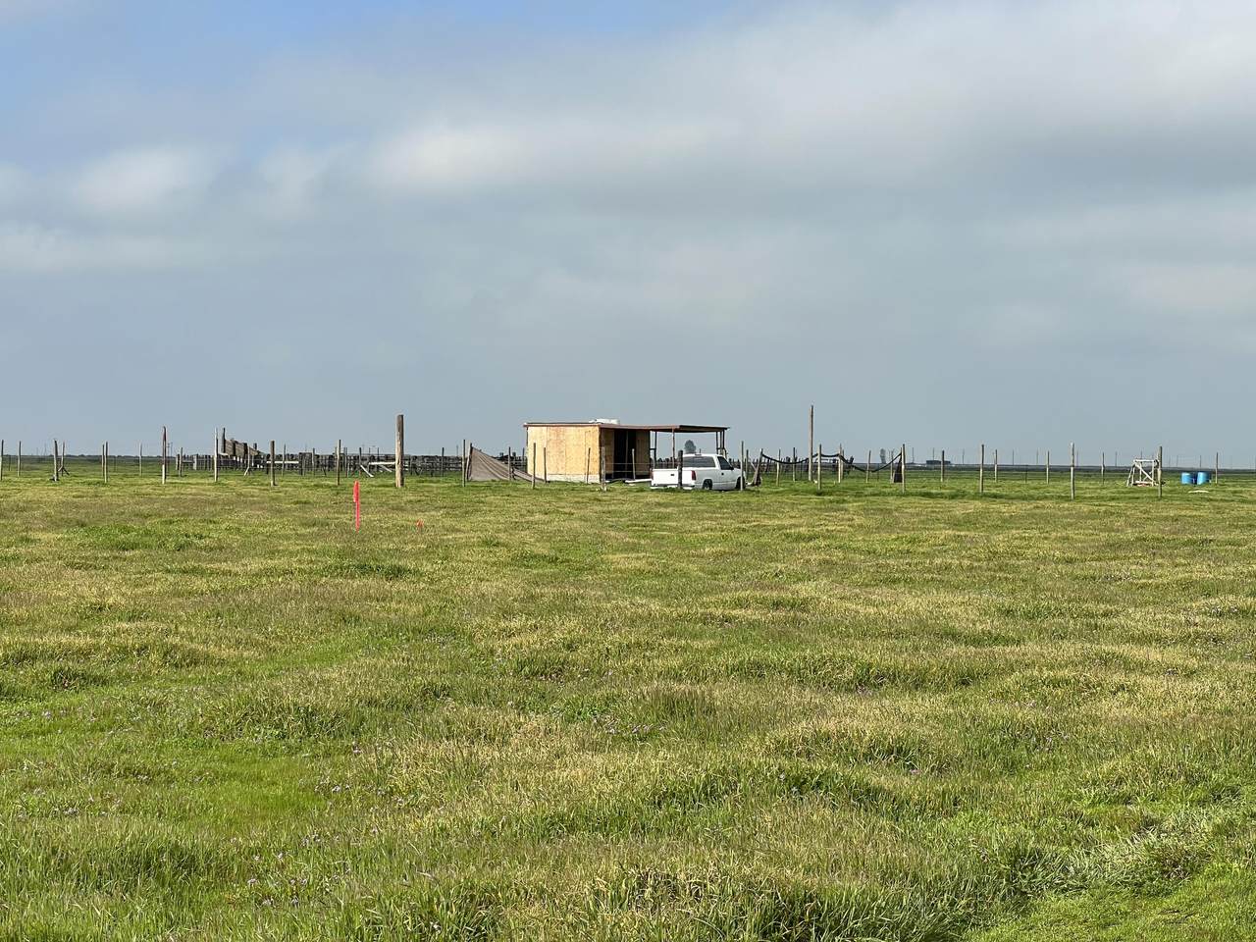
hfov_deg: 25.3
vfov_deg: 19.1
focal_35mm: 77
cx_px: 628
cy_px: 471
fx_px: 2794
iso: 32
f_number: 2.8
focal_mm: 9
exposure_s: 1/978
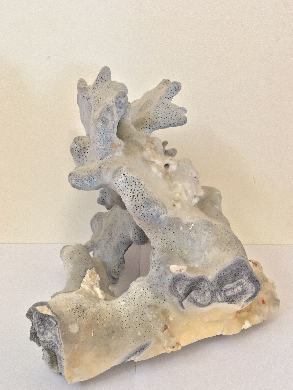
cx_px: 146
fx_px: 339
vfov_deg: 60.0
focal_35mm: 30
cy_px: 201
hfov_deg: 46.8
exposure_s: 1/25
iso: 200
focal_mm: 4.15
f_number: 2.2
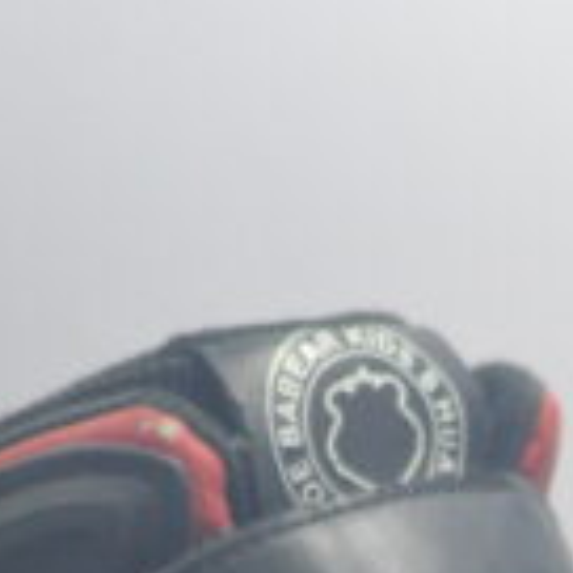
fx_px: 21087
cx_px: 388
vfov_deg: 1.6
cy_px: 828
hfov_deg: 1.6
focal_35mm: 1126
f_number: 4.8
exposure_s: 1/500
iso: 2200
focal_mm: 200
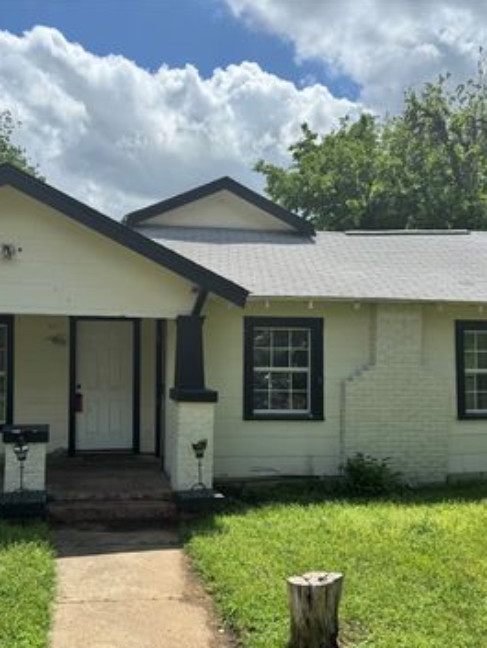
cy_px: 342
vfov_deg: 53.9
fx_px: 637
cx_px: 173
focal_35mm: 34
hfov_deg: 41.4
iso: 80
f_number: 1.78
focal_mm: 6.76
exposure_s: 1/4950
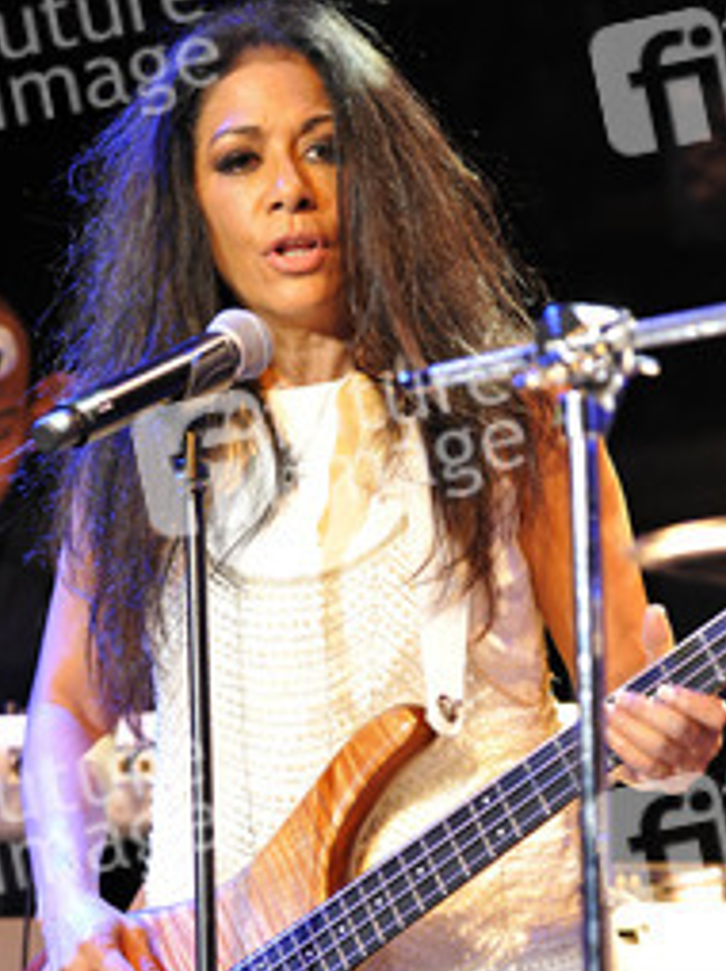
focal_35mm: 144
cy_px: 638
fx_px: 4034
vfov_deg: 13.7
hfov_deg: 10.3
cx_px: 439
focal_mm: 95
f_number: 2.8
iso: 1600
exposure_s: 1/160
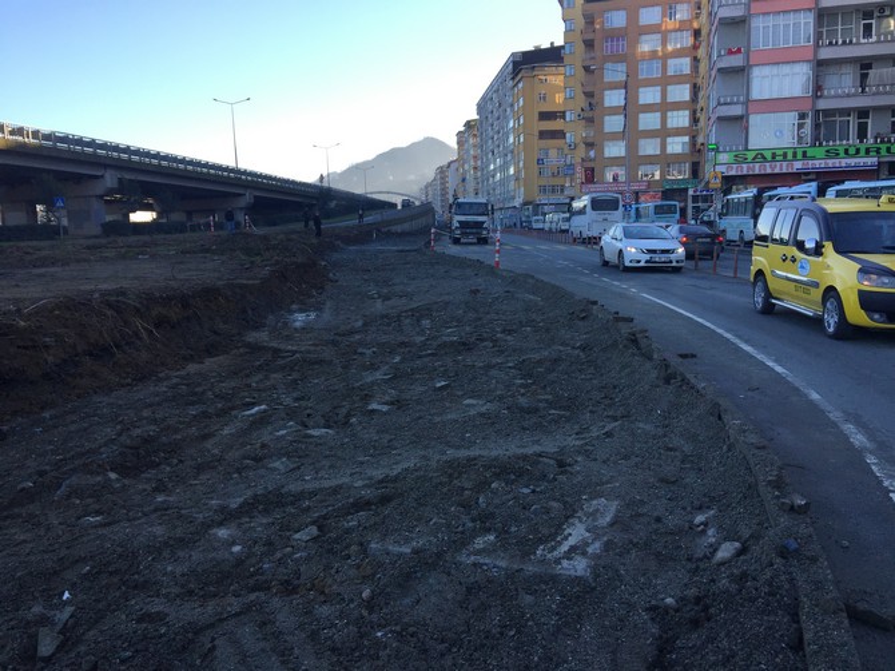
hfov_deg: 61.7
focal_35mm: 29
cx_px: 448
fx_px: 750
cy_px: 336
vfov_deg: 48.2
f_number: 2.2
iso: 32
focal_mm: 4.15
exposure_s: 1/520
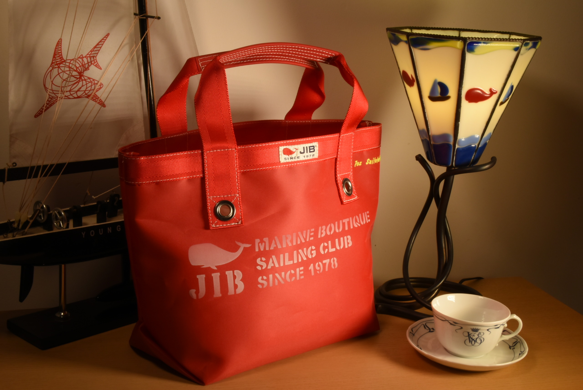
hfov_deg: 37.8
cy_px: 195
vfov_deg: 25.8
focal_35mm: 52
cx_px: 292
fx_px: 851
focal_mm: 35
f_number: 29
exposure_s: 1/6
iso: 400
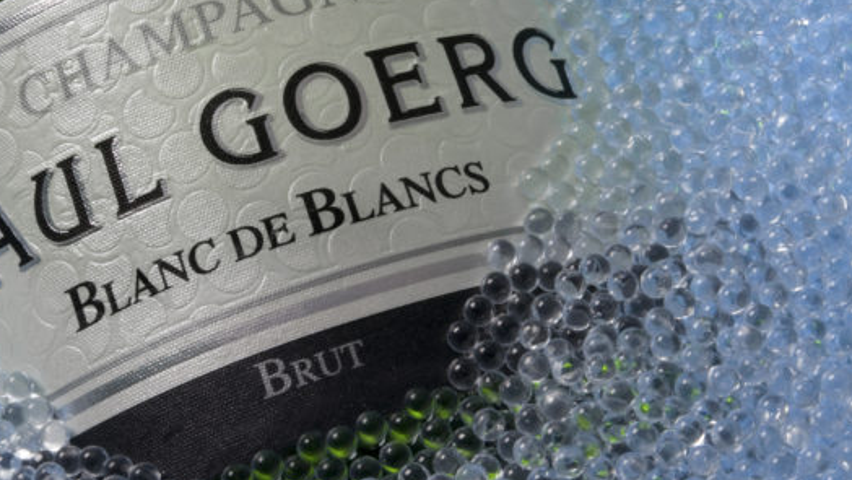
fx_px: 3118
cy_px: 107
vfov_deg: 8.8
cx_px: 236
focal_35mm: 138
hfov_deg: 15.5
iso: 200
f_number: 32
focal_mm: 60
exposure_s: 1/125
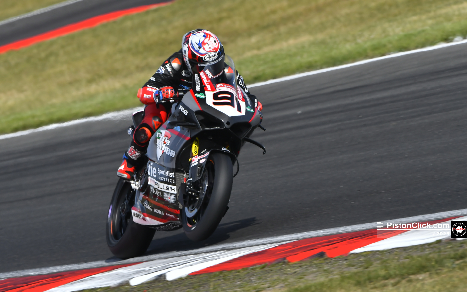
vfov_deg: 1.9
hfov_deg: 3.1
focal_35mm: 674
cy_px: 147
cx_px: 234
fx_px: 8578
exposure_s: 1/640
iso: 250
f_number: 7.1
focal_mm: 440
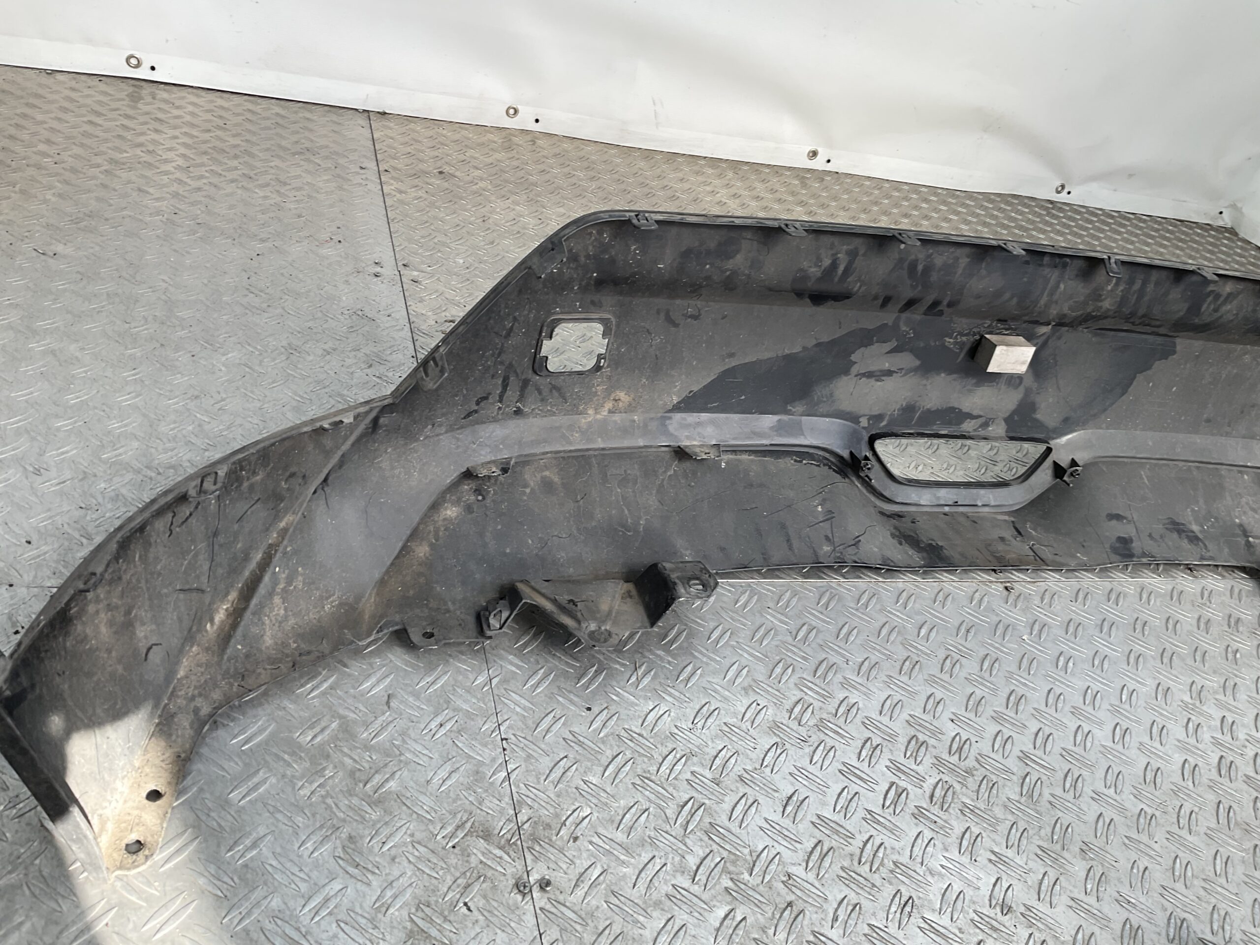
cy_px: 472
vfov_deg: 48.2
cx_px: 630
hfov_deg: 61.7
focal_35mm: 29
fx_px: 1056
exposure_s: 1/124
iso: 16
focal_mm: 3
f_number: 1.8
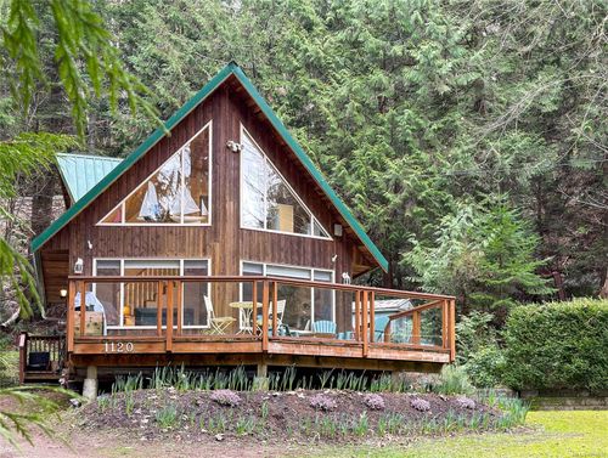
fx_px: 845
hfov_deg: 39.6
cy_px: 229
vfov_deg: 30.4
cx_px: 304
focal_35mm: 48
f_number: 1.8
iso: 100
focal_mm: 6.76
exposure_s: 1/100
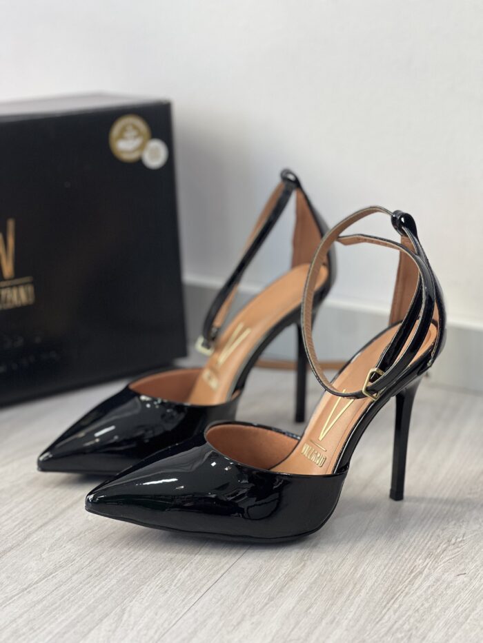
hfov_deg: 19.1
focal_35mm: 77
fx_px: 1432
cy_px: 322
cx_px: 242
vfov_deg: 25.3
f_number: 2.8
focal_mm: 9
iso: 200
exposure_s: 1/120
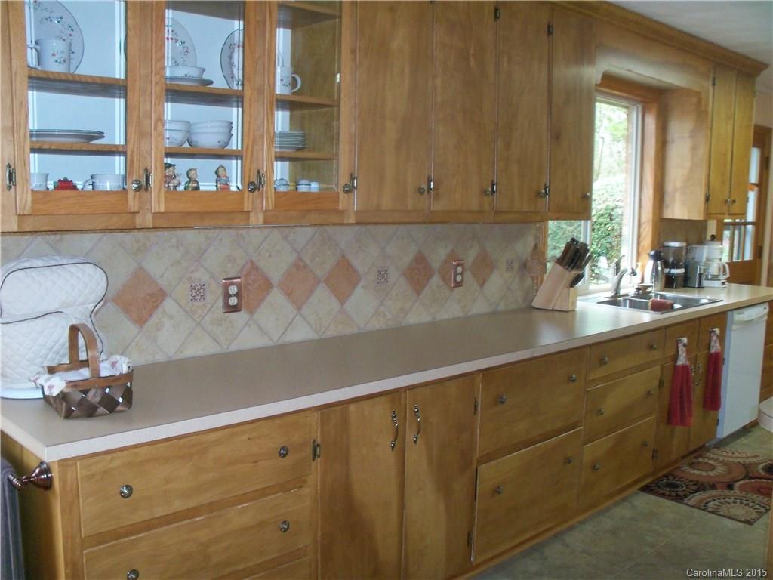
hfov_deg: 52.6
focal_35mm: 35
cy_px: 290
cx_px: 386
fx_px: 782
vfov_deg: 40.7
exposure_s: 1/30
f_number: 3
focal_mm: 6.3
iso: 200
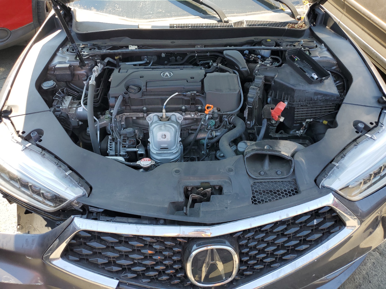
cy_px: 144
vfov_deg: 53.1
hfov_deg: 67.3
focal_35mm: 26
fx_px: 290
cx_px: 193
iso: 50
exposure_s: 1/417
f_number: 1.5
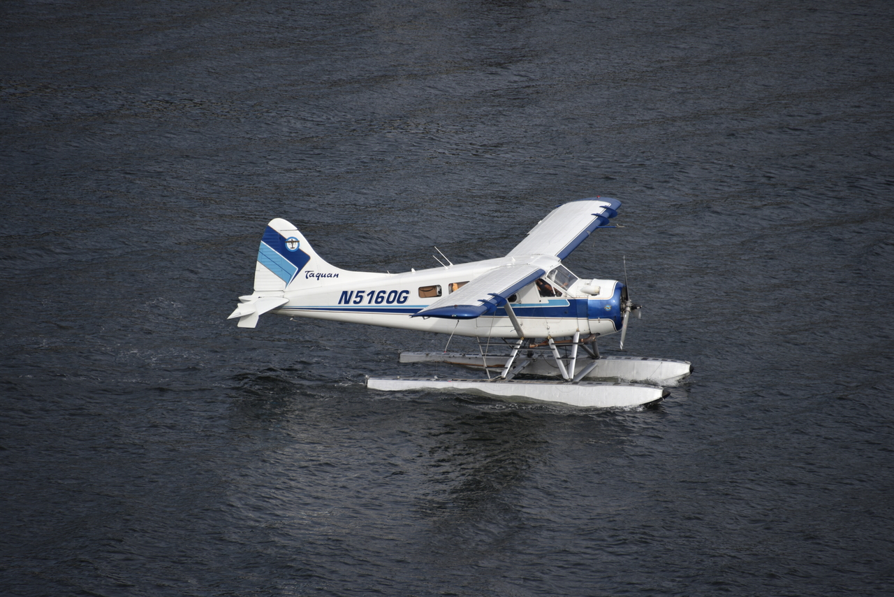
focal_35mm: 300
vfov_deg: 4.6
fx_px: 7451
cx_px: 447
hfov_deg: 6.9
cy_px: 298
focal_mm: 300
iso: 125
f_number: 5.6
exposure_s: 1/640
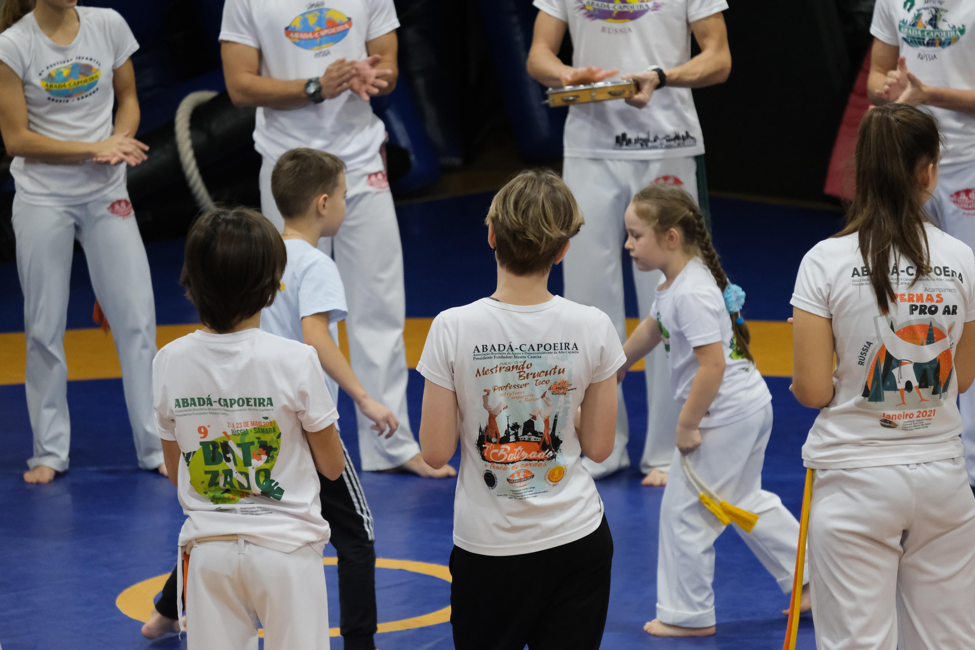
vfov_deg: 6.8
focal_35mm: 202
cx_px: 488
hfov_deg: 10.2
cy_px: 325
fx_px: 5471
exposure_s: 1/320
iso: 5000
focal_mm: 134.5
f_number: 4.4
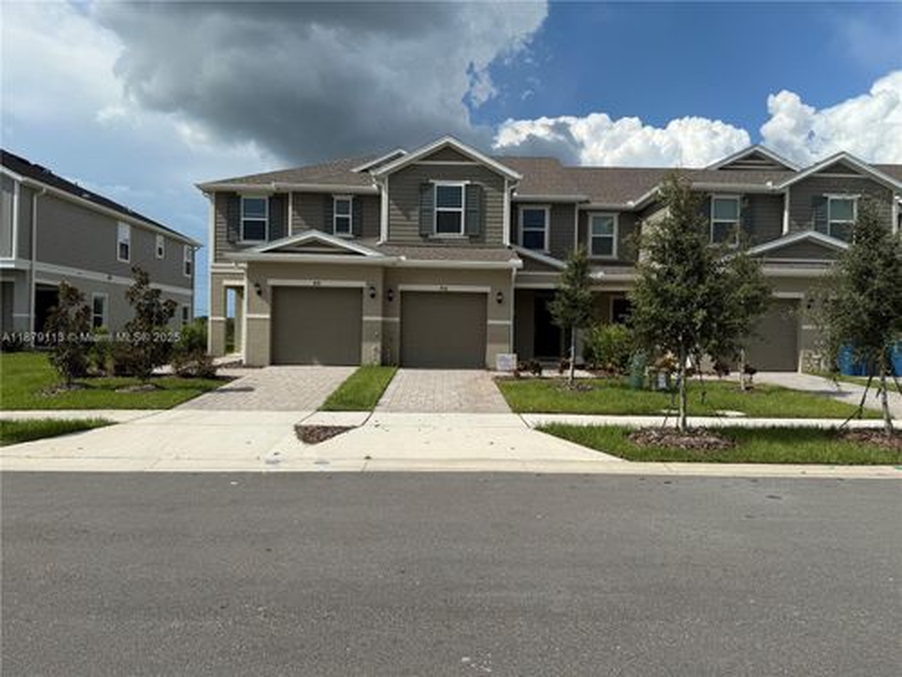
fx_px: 625
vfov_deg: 56.8
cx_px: 451
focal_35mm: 24
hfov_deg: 71.6
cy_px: 338
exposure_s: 1/6711
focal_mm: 6.76
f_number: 1.78
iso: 80
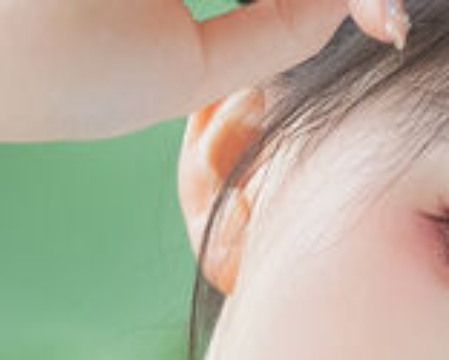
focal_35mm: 1533
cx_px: 66
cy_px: 1256
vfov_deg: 1.0
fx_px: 20384
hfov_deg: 1.3
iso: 320
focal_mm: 142
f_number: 2.8
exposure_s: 1/800
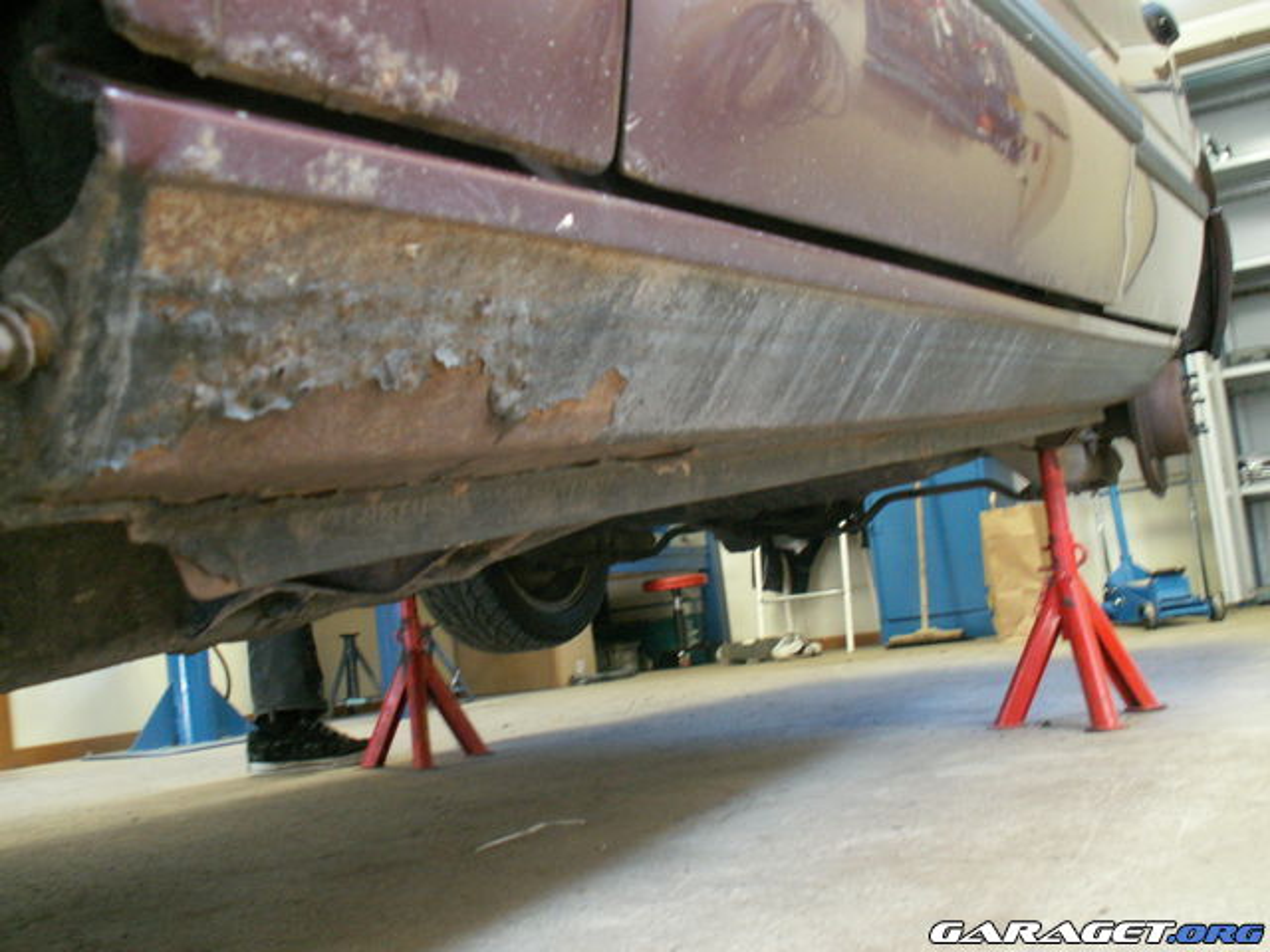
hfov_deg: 52.6
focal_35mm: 35
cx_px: 635
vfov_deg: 40.7
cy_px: 476
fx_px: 1284
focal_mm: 5.86
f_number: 2.8
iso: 160
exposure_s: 1/8
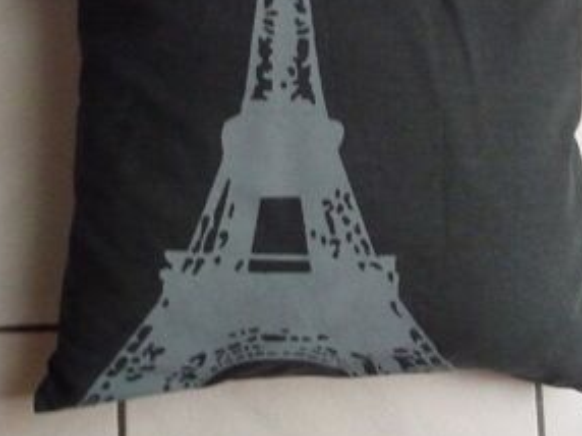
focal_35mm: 47
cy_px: 147
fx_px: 790
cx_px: 348
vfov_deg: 30.6
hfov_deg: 40.3
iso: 800
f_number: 3.3
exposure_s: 1/15
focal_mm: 4.7
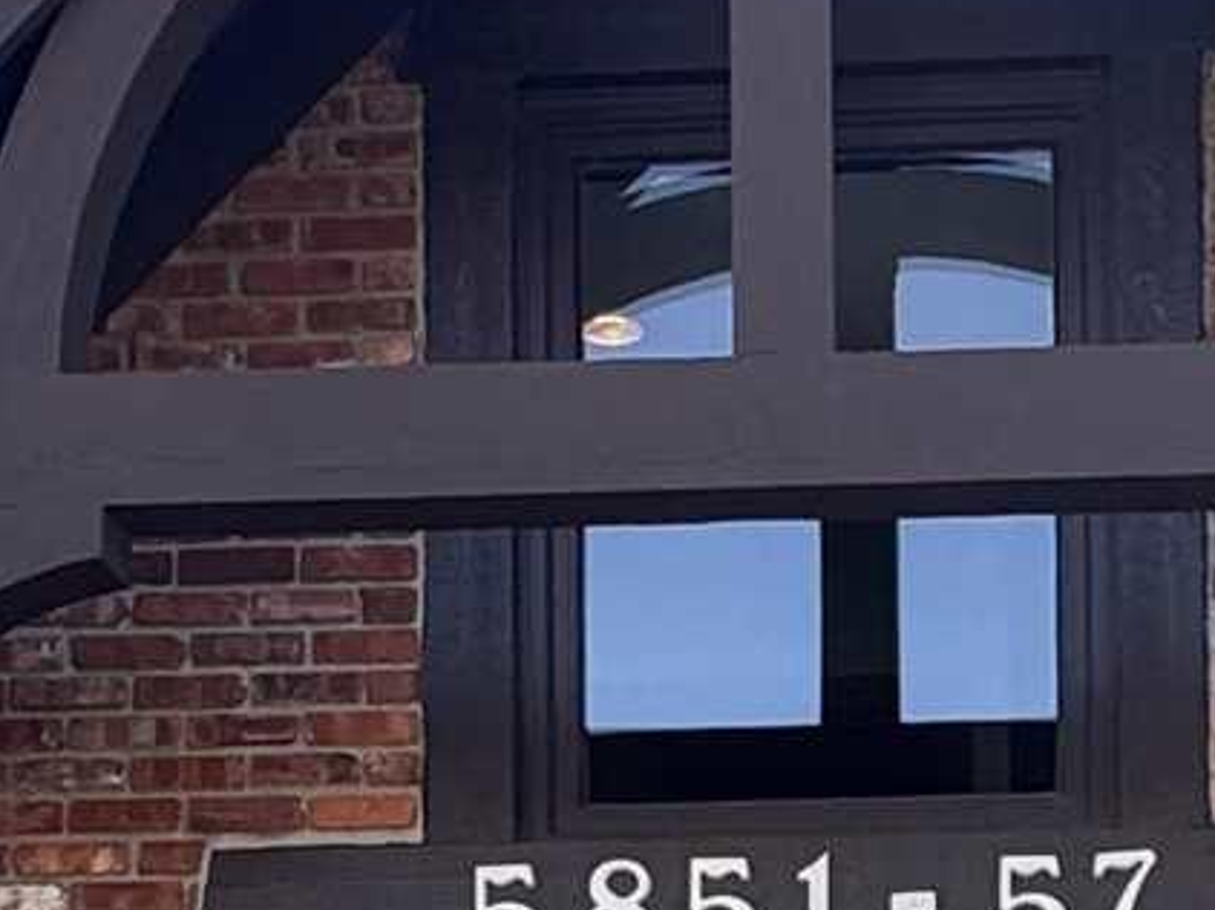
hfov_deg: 19.2
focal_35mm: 102
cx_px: 870
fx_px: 3578
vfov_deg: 12.9
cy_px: 1713
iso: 40
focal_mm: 2.22
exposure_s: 1/201
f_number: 2.2
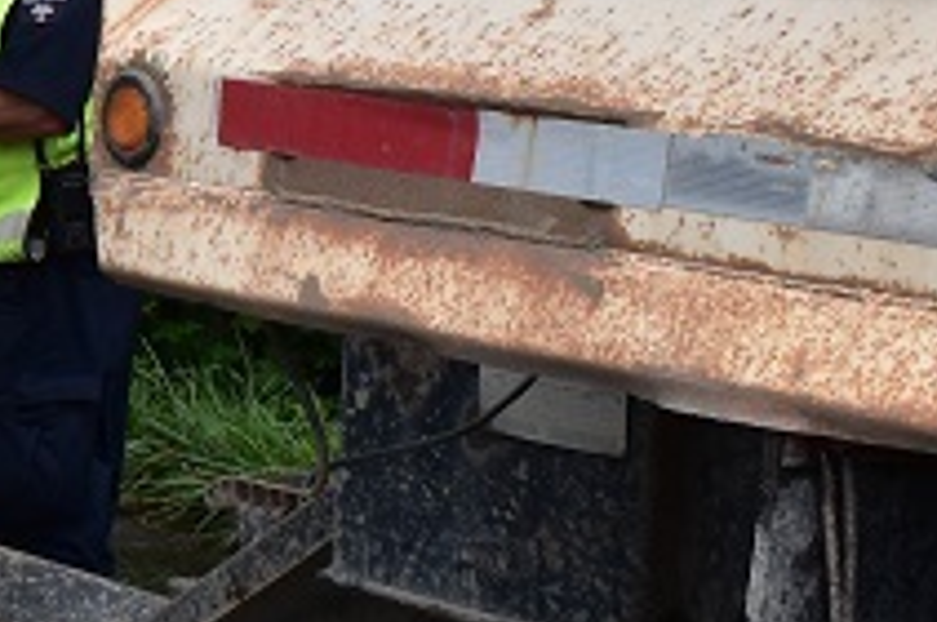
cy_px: 58
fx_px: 3326
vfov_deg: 10.6
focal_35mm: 128
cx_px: -635
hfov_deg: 14.5
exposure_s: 1/250
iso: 400
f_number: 10
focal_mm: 18
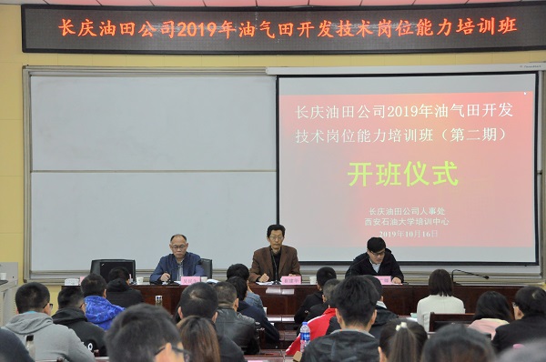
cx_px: 273
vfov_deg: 18.1
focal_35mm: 75
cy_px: 181
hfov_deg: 27.0
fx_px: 1136
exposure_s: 1/125
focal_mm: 50
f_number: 4.8
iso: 1000
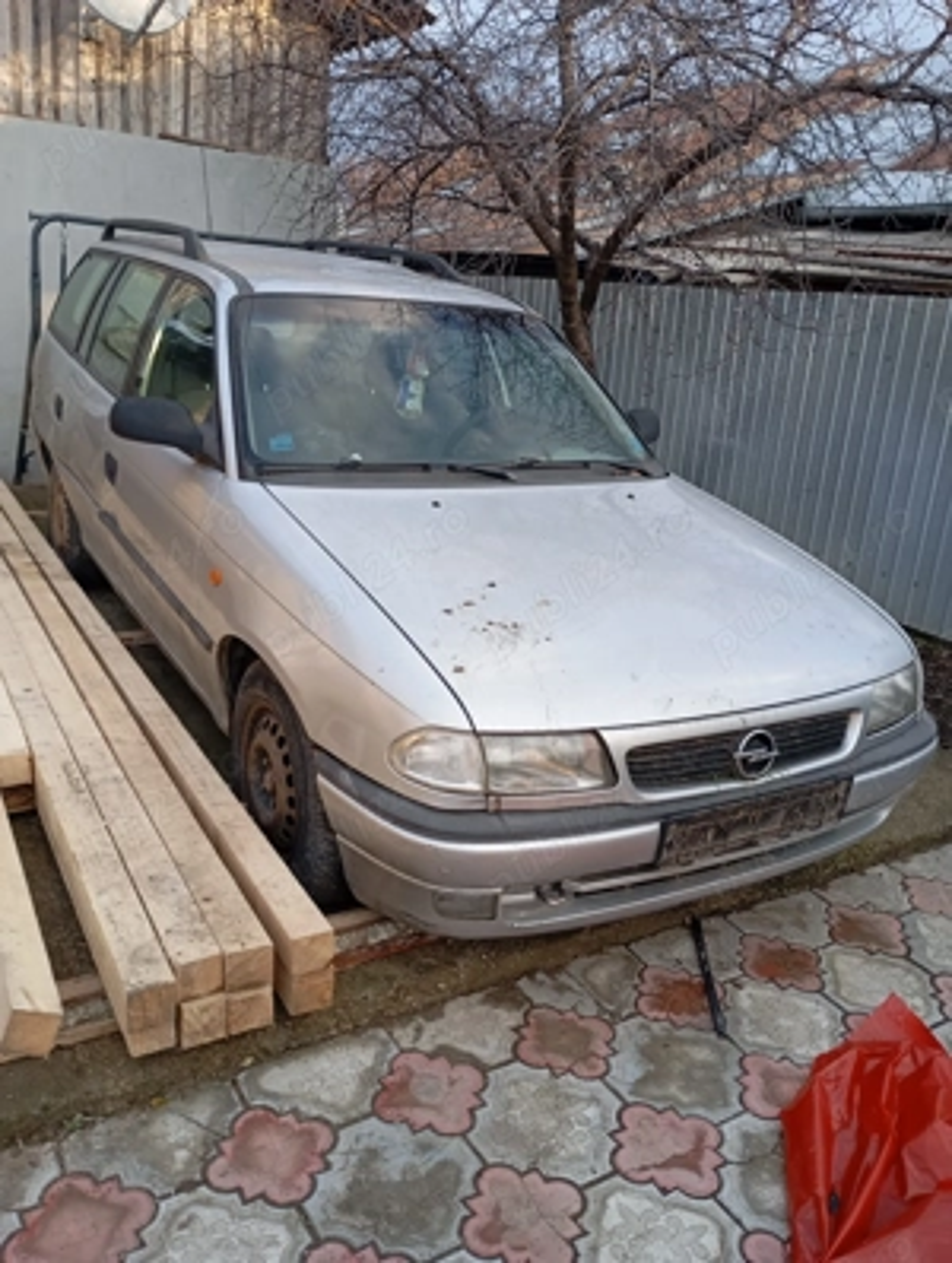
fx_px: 1023
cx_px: 476
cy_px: 632
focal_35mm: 28
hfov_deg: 49.9
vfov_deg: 63.4
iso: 121
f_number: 1.8
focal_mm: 4.27
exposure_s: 1/50
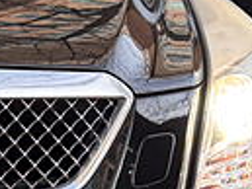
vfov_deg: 9.9
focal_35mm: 149
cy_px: 150
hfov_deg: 12.3
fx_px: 1086
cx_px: -180
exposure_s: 1/50
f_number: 1.78
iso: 200
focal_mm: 6.76
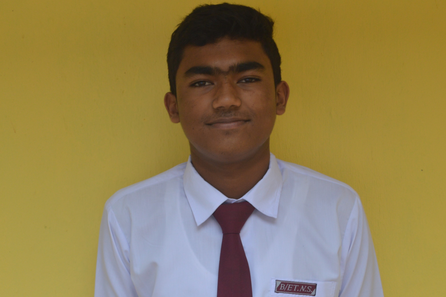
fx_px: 557
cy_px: 148
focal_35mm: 45
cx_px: 223
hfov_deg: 43.6
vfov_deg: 29.8
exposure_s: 1/125
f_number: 5.6
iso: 180
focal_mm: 30
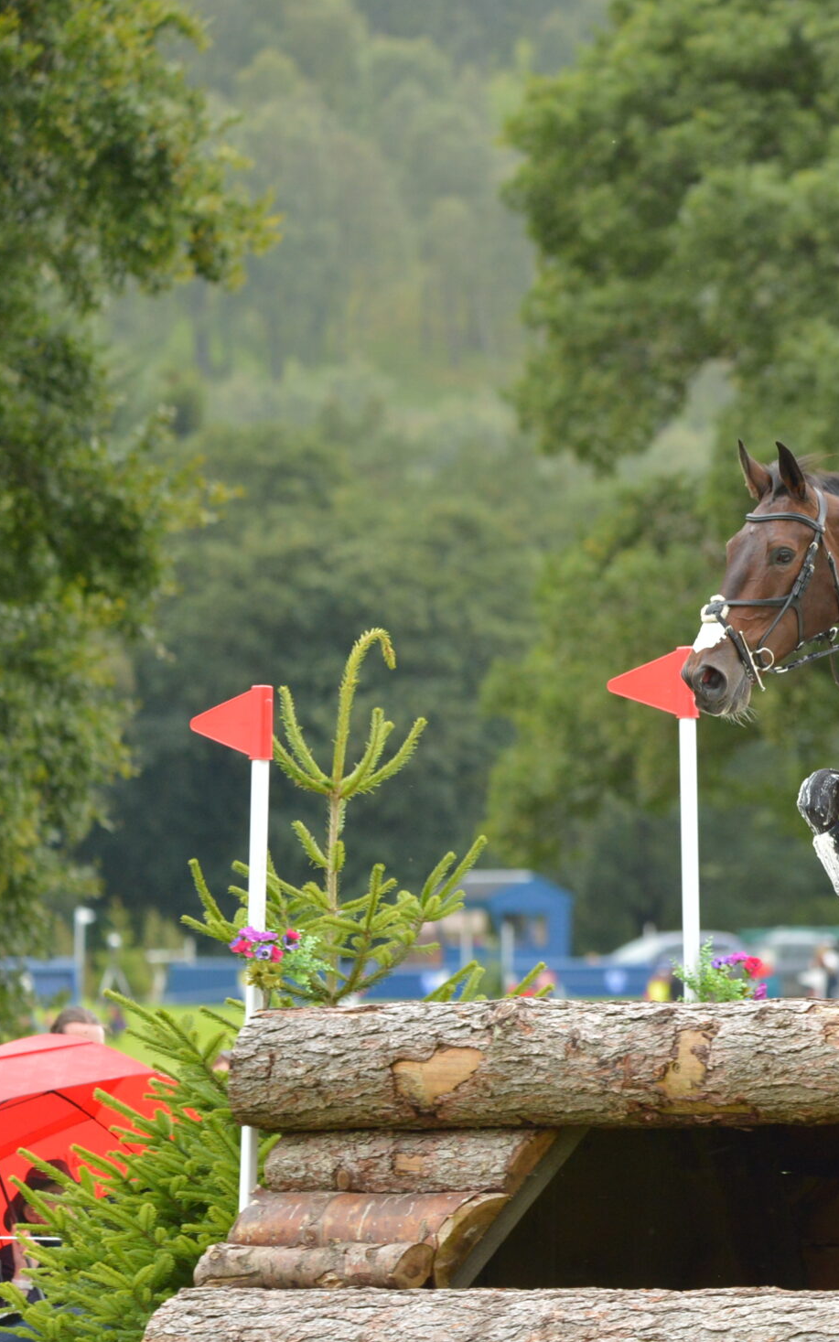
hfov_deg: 3.4
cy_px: 770
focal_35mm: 391
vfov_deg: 5.4
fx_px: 14303
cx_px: 1048
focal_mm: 220
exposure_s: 1/1000
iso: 1800
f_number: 5.3
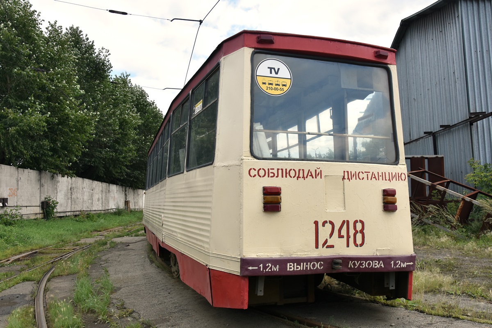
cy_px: 164
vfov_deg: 41.7
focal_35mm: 32
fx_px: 430
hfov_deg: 59.5
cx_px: 246
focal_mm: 21
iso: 280
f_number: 8
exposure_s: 1/500
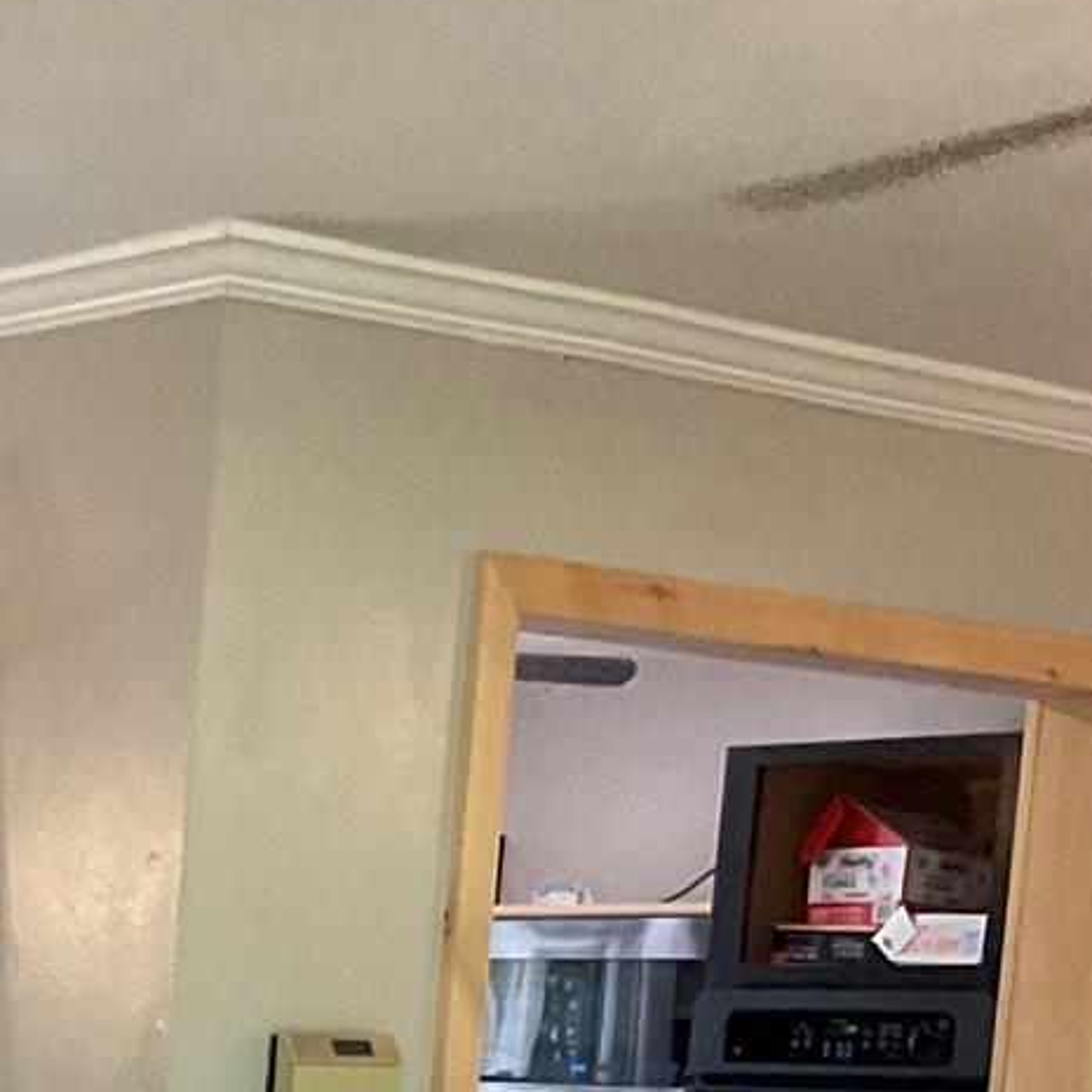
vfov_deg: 14.3
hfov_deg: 14.3
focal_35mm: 113
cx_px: -601
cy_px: 1696
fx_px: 4033
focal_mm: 3
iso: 125
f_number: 1.8
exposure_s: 1/60
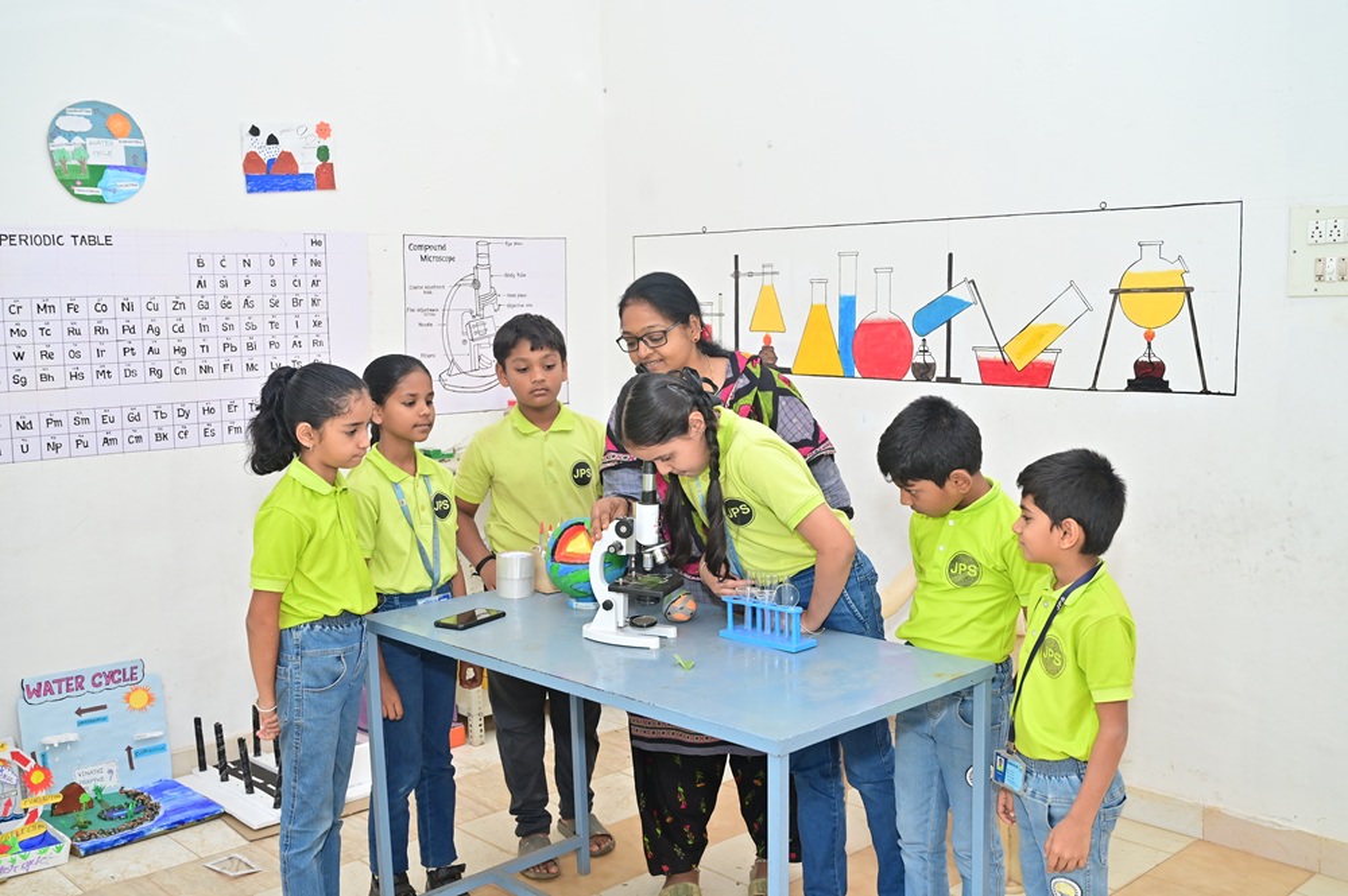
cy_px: 448
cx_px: 674
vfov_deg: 36.8
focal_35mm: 36
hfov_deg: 53.2
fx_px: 1347
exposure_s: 1/200
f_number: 5.6
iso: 1250
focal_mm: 36
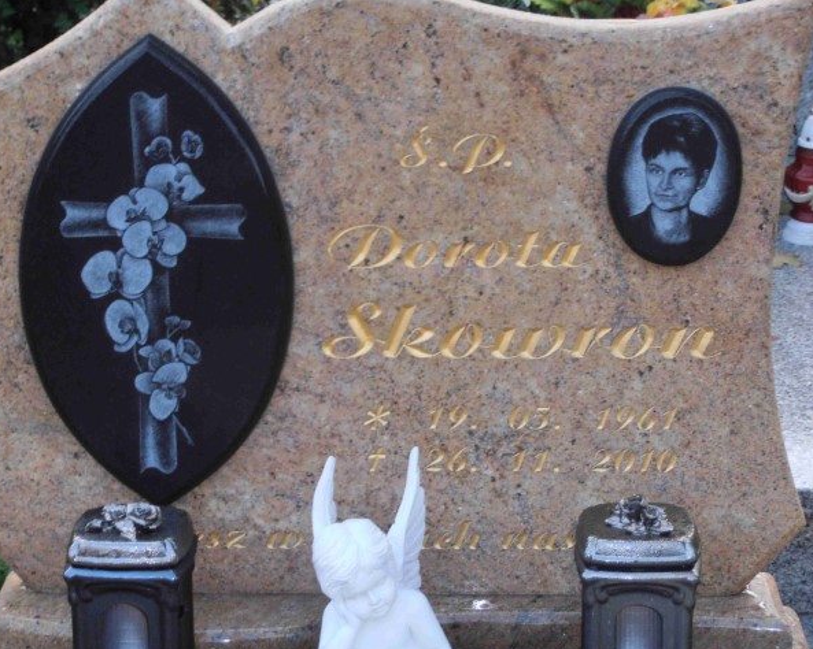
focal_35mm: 117
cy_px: 327
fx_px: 2814
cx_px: 380
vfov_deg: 13.2
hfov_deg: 16.4
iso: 125
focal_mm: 19.64
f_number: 5.5
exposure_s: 1/80
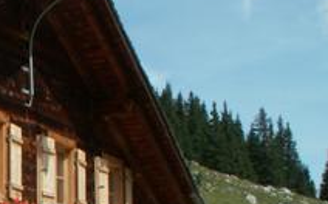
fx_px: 1000
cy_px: 297
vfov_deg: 11.2
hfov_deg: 17.2
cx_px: -130
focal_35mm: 112
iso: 50
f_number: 7.1
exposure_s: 1/200
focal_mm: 5.86
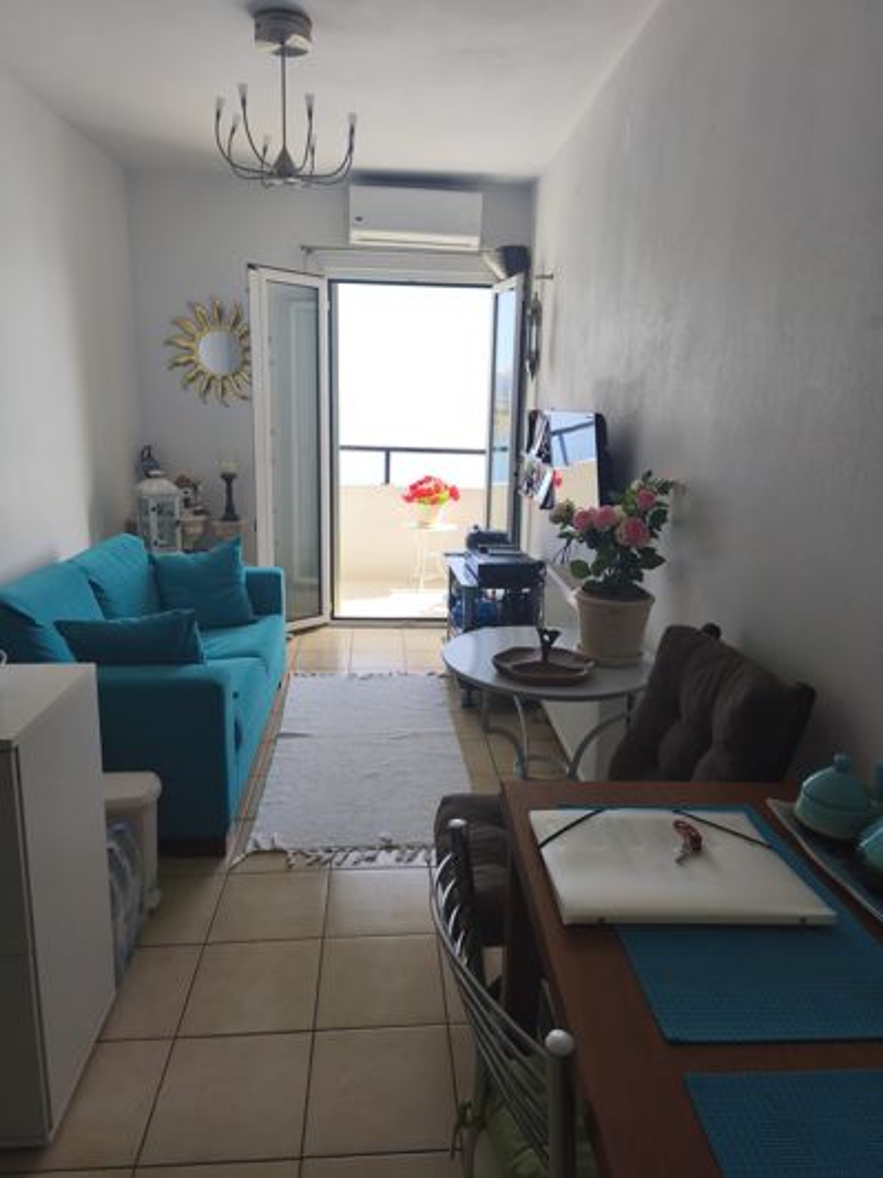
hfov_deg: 58.9
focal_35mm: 23
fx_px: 782
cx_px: 442
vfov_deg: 73.9
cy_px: 589
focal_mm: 5.35
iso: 80
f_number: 1.7
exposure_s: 1/544
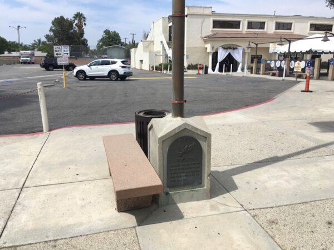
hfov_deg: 61.7
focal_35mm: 29
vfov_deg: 48.2
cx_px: 167
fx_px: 280
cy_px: 125
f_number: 2.2
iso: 25
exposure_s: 1/2198
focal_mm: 4.15
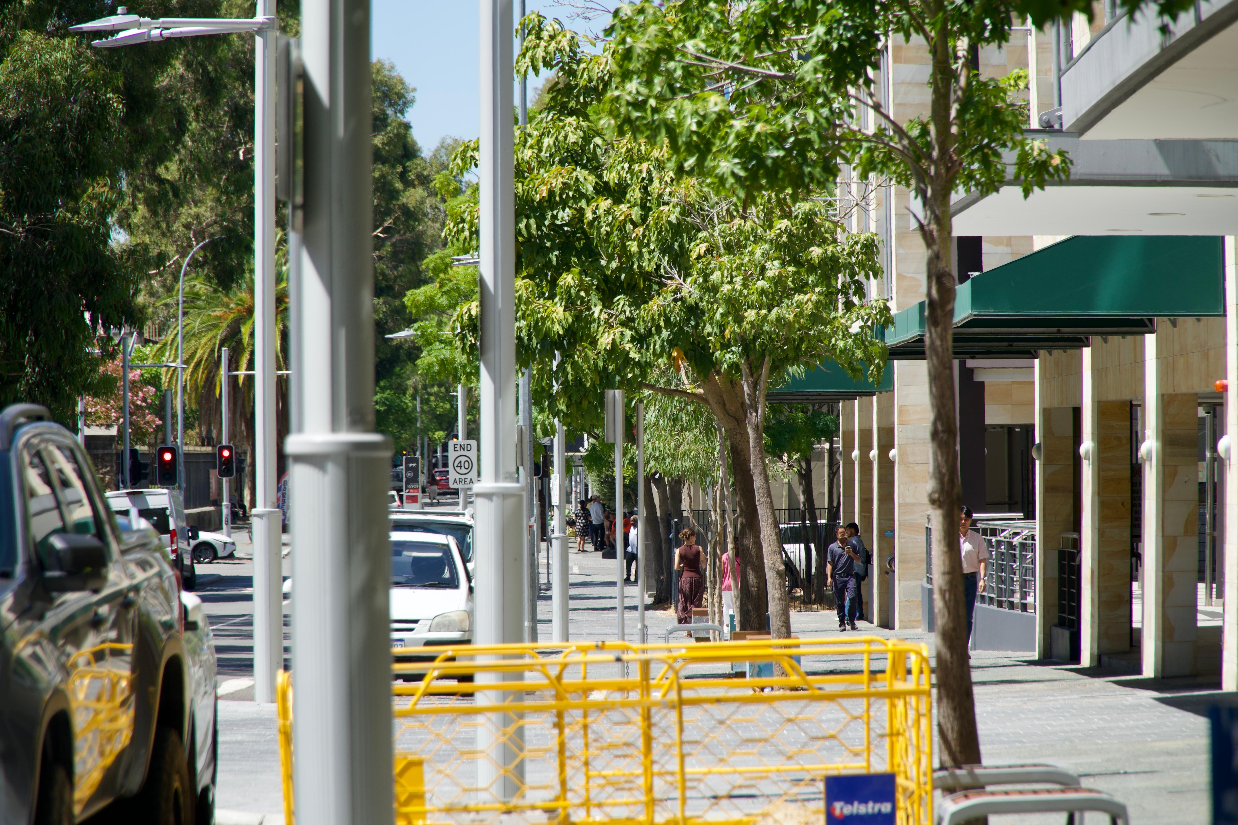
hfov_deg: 13.0
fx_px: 5416
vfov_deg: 8.7
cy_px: 412
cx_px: 619
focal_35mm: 158
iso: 100
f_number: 5
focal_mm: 105
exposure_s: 1/500
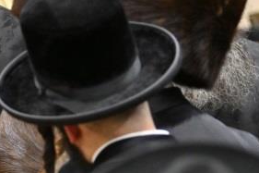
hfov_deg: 3.6
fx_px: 4120
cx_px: -201
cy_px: 241
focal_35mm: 573
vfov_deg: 2.4
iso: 640
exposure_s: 1/200
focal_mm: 105
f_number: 2.8
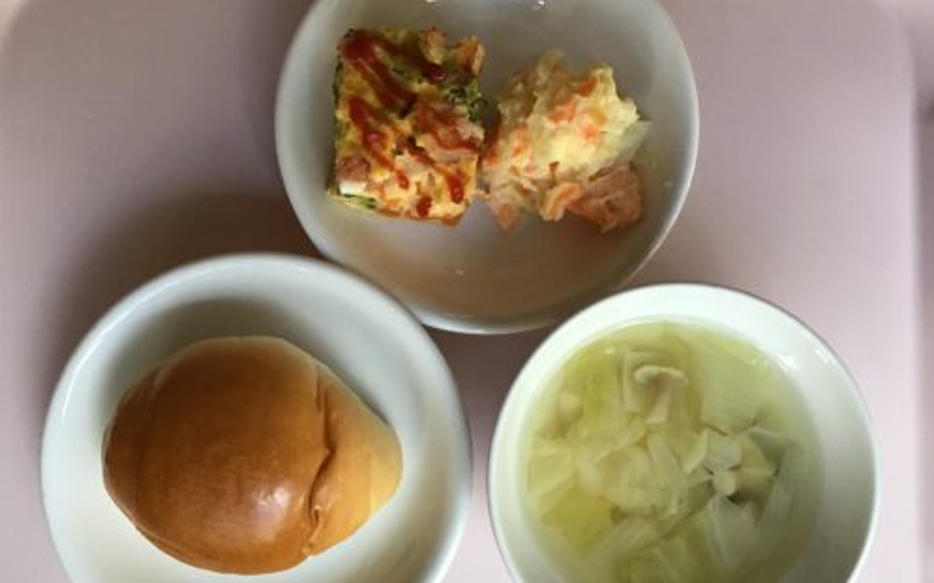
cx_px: 467
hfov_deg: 58.2
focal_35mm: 33
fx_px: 840
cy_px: 318
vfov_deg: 38.3
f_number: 2.4
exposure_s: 1/30
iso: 25
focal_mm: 3.3
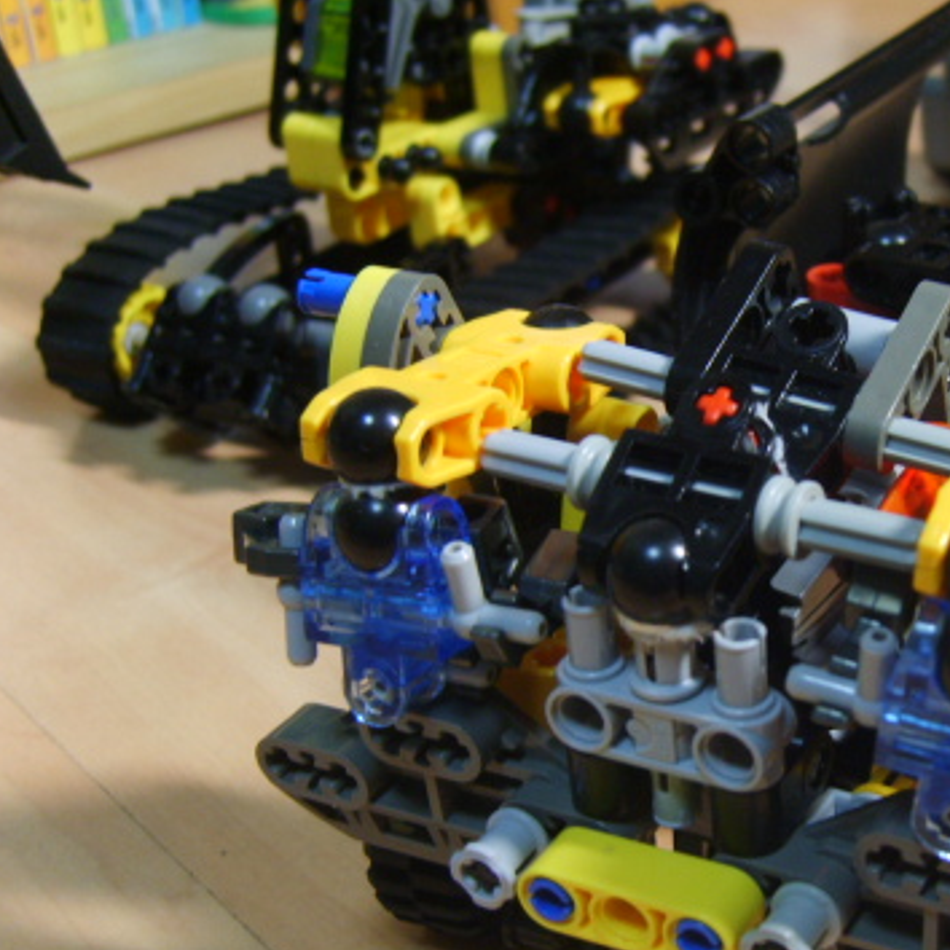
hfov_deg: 29.5
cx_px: 829
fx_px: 1739
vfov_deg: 30.5
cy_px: 577
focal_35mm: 56
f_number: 2.8
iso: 123
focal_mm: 7.4
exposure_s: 1/10
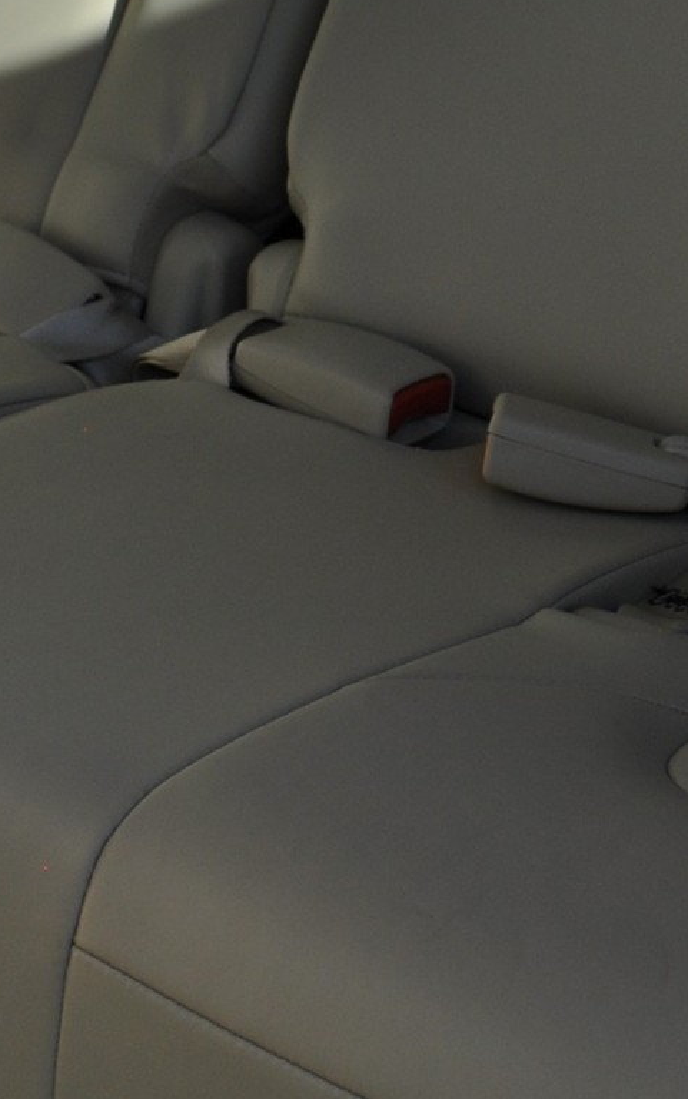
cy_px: 92
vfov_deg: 16.0
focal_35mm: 129
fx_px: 3868
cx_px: 774
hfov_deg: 10.0
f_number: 6.3
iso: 200
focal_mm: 26
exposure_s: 1/160
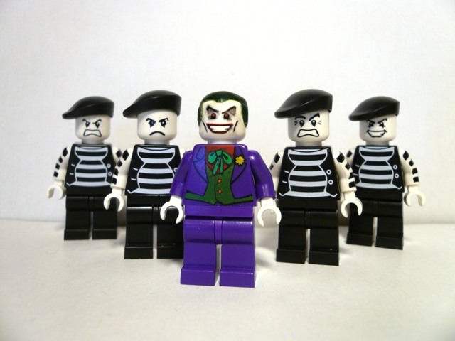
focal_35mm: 28
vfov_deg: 49.7
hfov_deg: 63.4
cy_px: 170
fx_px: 368
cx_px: 228
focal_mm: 4.6
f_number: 2.8
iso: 100
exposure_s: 1/20
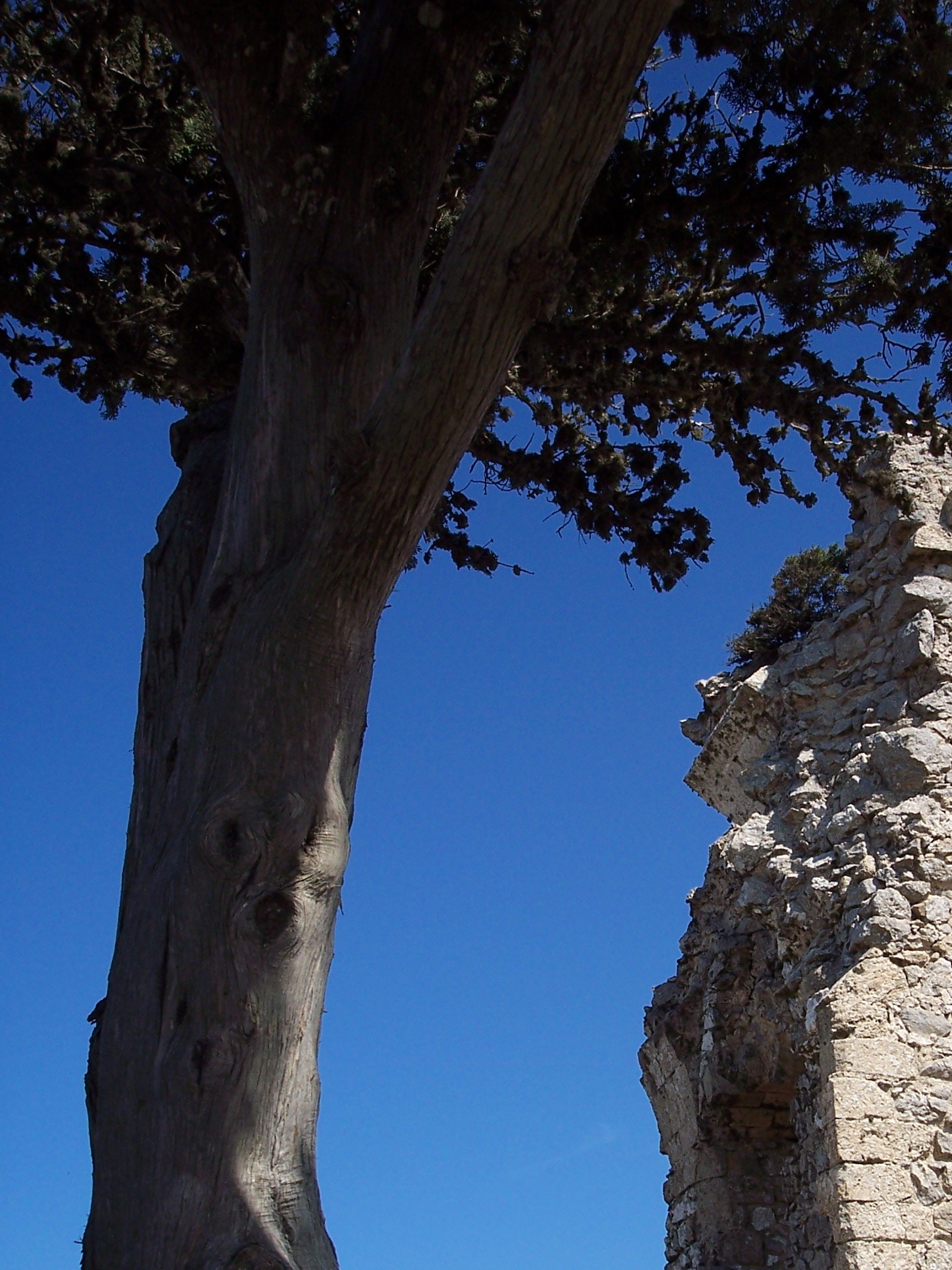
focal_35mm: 54
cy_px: 841
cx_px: 654
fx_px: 1980
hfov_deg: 26.8
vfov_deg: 35.2
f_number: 5.6
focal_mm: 8
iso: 100
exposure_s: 1/500
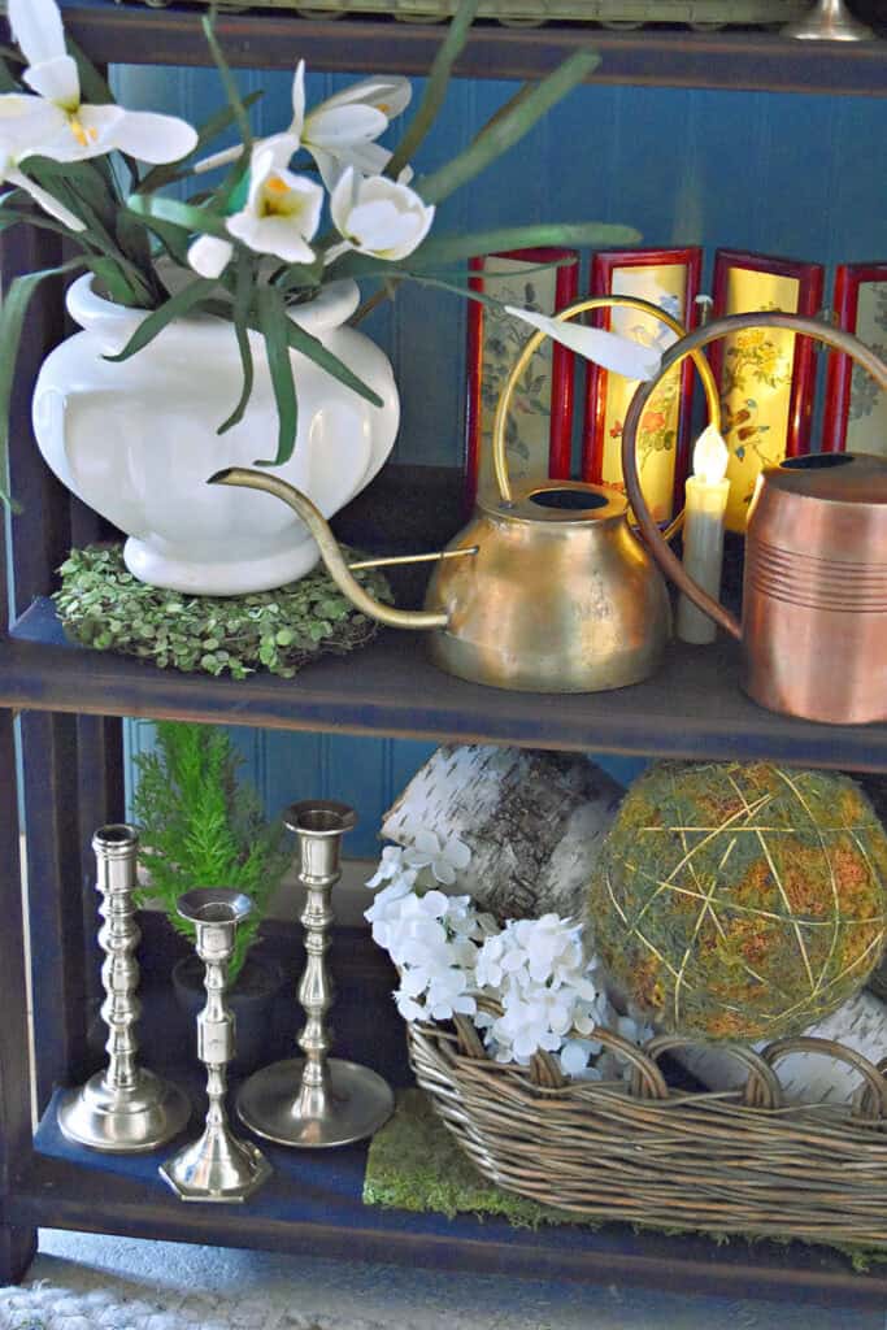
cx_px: 444
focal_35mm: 52
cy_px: 665
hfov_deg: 25.8
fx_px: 1940
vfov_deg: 37.8
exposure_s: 1/60
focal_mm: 35
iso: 5000
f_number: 4.5
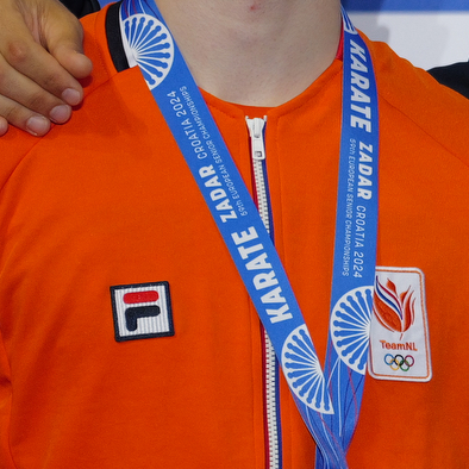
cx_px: 1346
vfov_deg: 1.6
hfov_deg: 1.6
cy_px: 162
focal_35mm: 1077
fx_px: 16509
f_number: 2.8
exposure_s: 1/250
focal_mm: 200
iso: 800
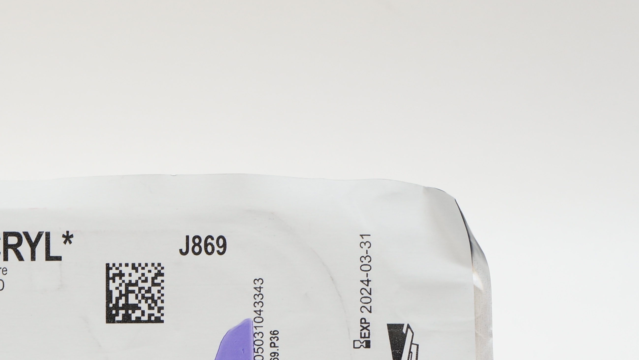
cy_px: 320
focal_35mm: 107
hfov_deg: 19.6
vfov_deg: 11.3
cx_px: 69
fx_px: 1813
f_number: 7.1
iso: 400
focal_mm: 36
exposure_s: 1/40
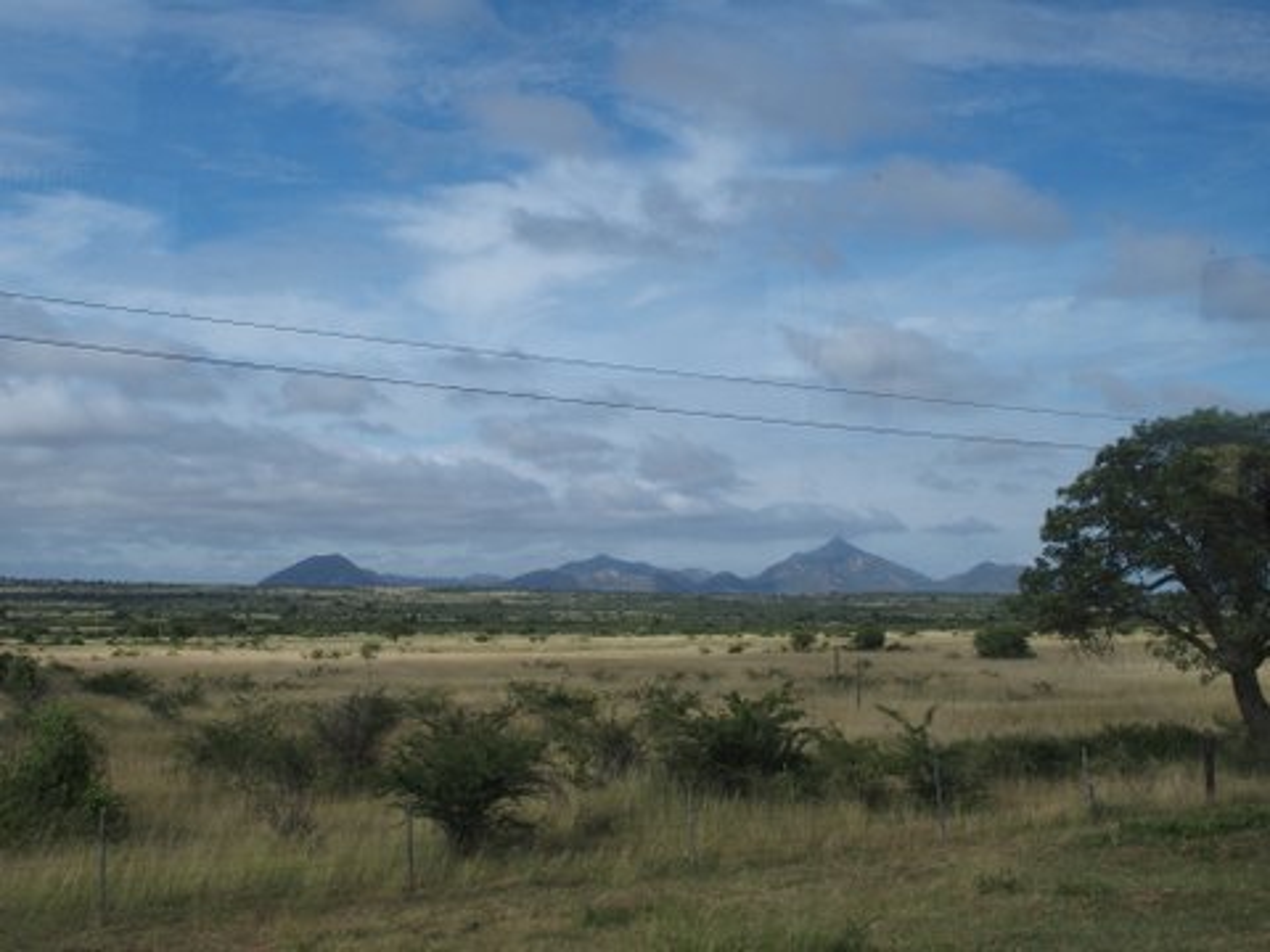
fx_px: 1688
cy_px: 476
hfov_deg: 41.2
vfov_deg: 31.5
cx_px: 635
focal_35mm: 46
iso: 100
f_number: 4.5
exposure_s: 1/800
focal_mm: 9.8
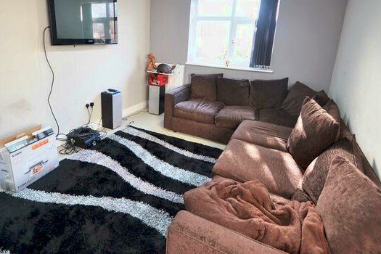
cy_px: 97
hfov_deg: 83.9
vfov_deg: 61.2
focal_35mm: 20
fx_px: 212
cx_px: 177
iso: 100
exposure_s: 1/13
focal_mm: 10
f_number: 4.5
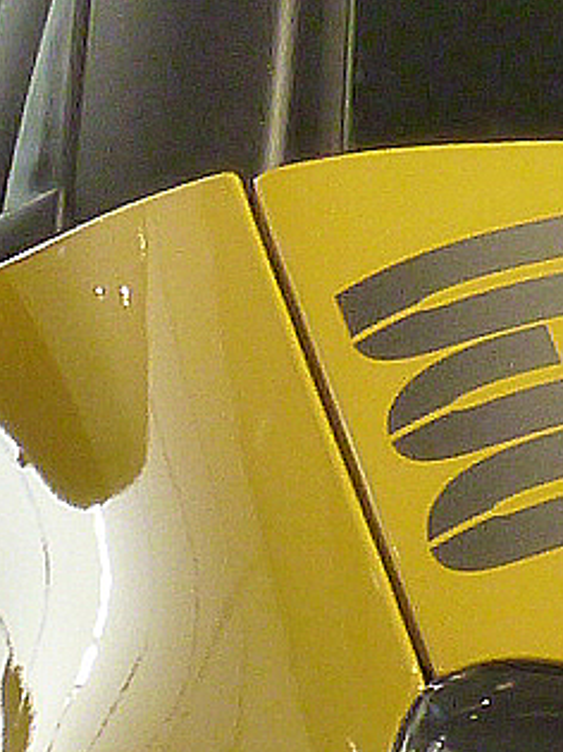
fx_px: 17035
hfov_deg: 1.9
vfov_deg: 2.5
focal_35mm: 785
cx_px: 401
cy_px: 246
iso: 400
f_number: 6.4
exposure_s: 1/50
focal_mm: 21.5
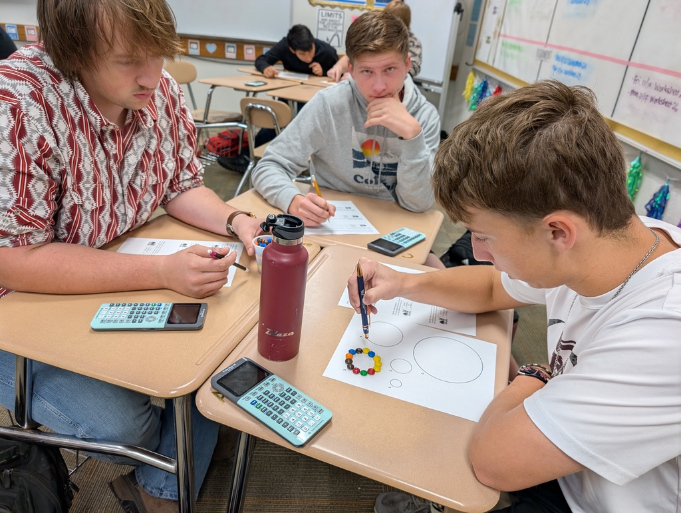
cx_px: 340
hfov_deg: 71.5
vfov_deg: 56.9
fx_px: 473
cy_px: 256
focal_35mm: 24
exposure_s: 1/40
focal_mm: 6.9
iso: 74
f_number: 1.68
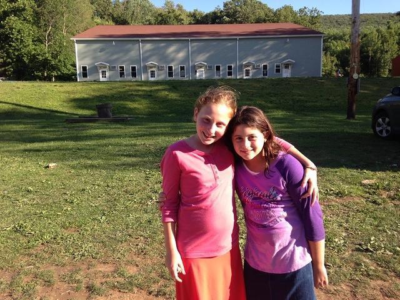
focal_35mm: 33
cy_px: 150
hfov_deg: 55.4
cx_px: 200
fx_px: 381
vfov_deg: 42.9
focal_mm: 4.13
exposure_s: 1/547
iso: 50
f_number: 2.4
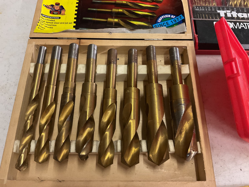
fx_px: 209
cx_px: 124
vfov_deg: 48.2
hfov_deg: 61.7
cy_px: 94
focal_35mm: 29
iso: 250
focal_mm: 3
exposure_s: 1/30
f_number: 1.8
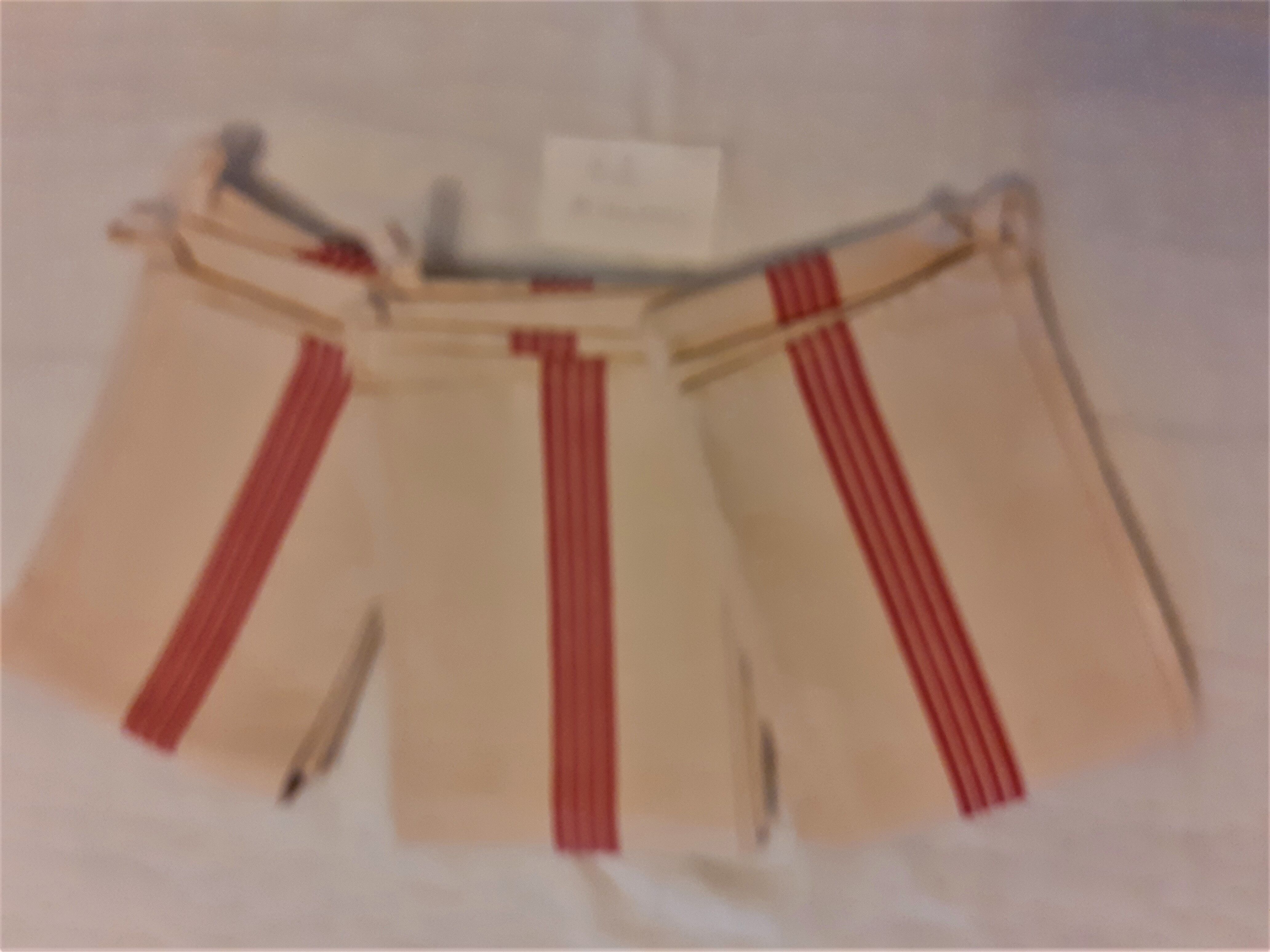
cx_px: 635
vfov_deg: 51.4
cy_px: 476
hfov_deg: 65.3
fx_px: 991
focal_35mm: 27
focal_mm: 3.6
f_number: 1.9
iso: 200
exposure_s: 1/25
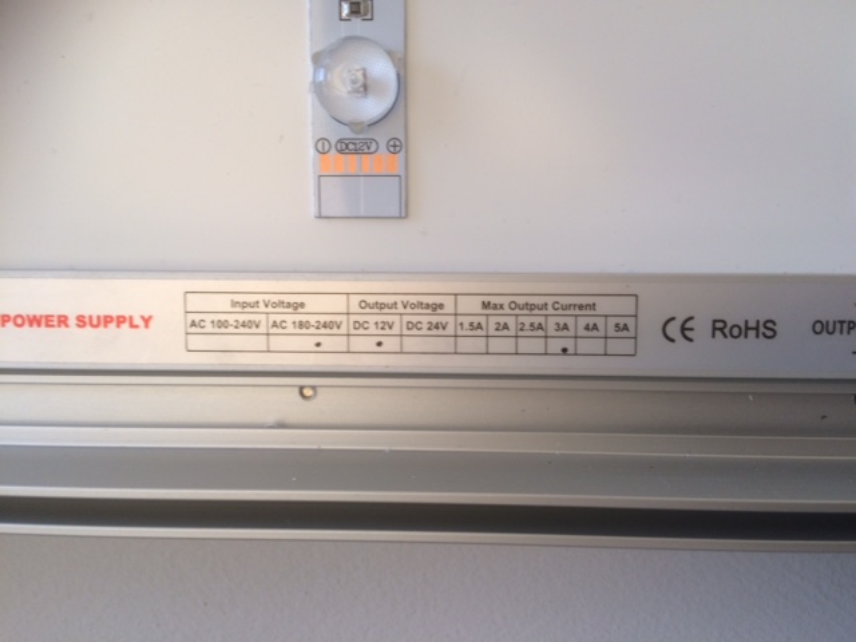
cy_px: 321
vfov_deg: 48.2
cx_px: 428
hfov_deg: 61.7
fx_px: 717
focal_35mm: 29
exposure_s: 1/50
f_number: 2.2
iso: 40
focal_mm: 4.15
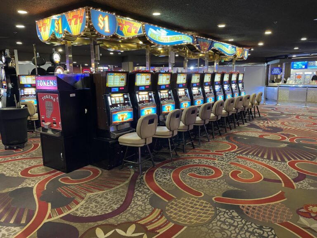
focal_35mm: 26
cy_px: 119
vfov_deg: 53.1
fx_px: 238
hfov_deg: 67.3
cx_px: 158
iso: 500
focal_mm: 4.2
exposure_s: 1/30
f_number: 1.6
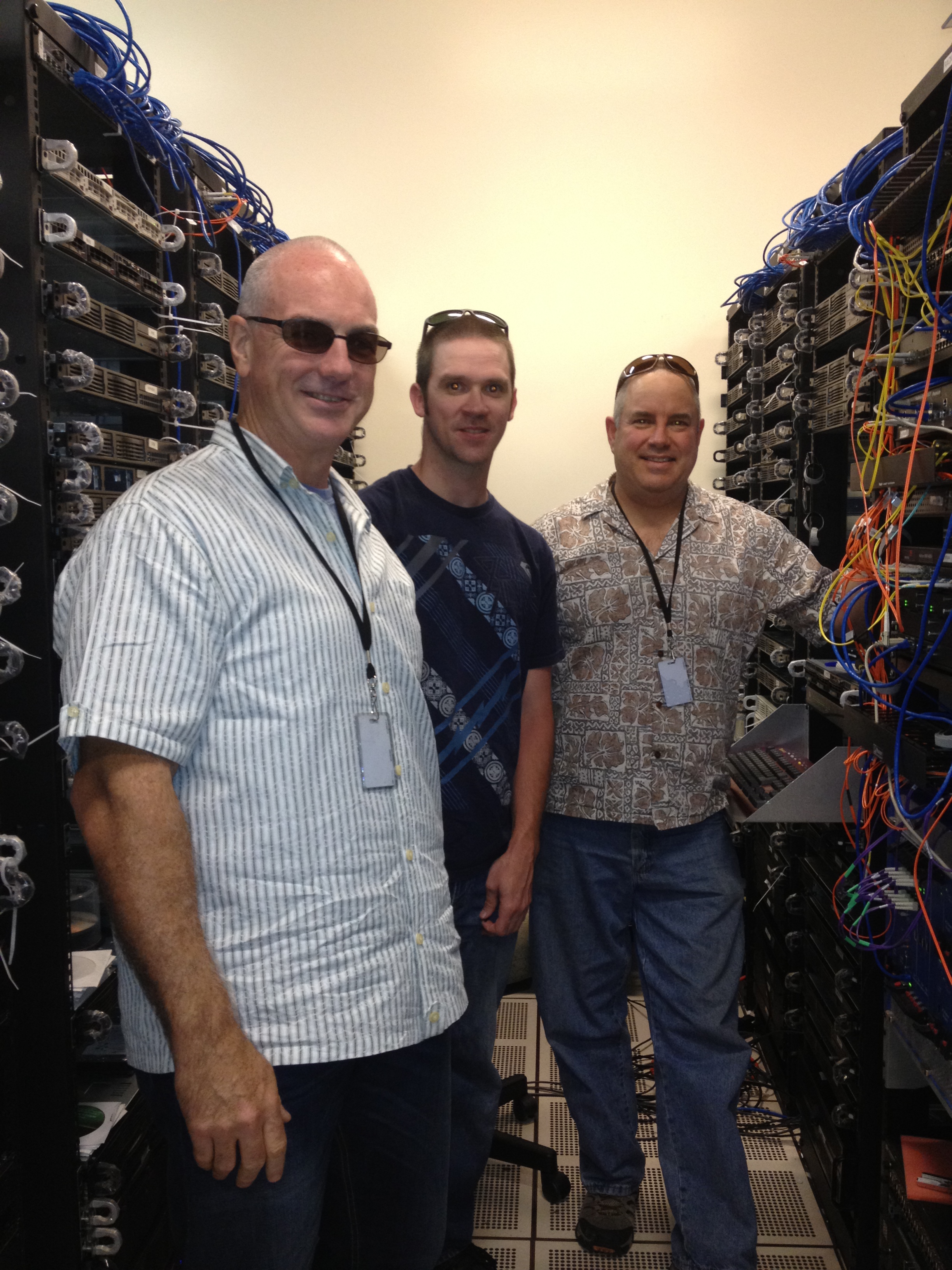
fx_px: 1283
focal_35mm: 35
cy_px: 635
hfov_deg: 40.7
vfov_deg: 52.6
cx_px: 476
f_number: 2.4
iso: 160
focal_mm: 4.28
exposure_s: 1/20
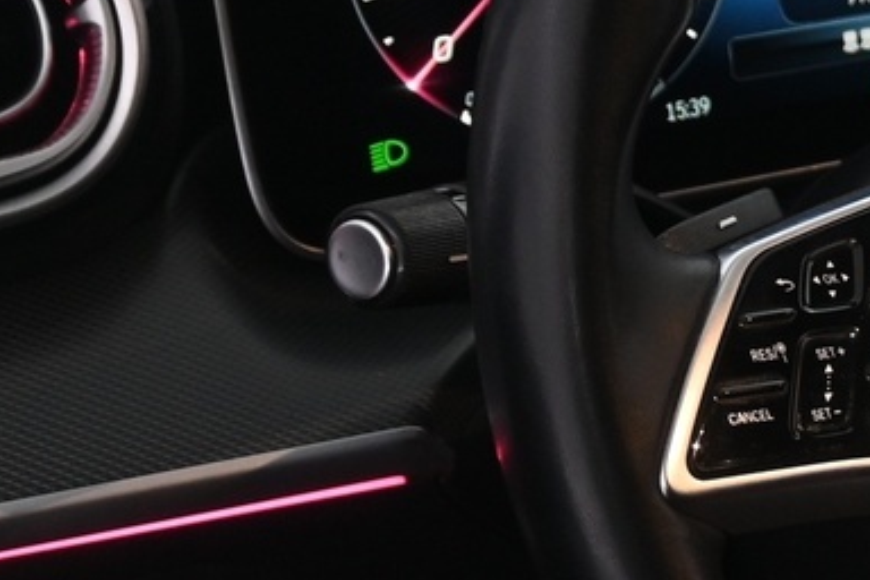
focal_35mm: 136
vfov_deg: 10.0
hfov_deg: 13.8
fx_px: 3288
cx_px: 1452
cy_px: 498
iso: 800
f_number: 4
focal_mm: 21.5
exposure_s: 1/30
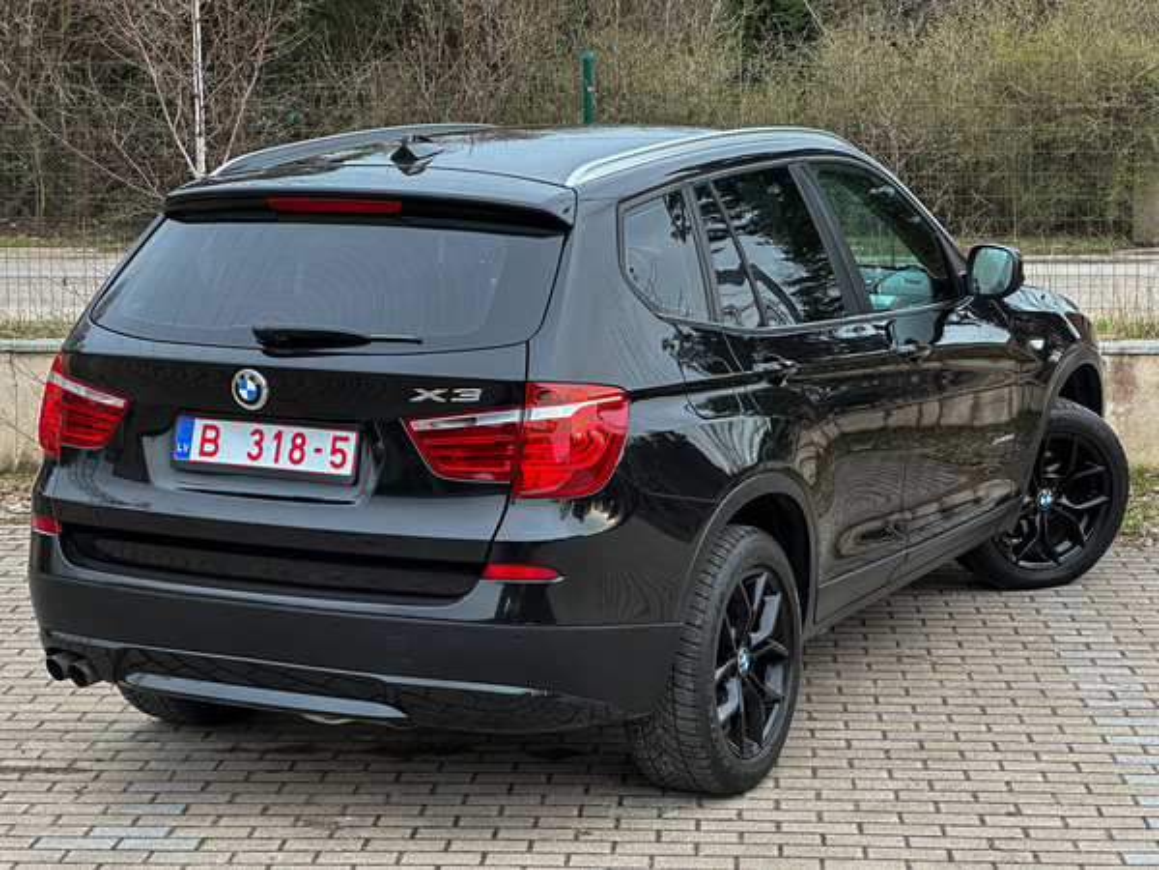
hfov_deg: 25.3
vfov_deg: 19.1
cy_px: 435
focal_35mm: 77
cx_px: 580
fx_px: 2578
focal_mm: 9
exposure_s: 1/99
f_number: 2.8
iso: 125
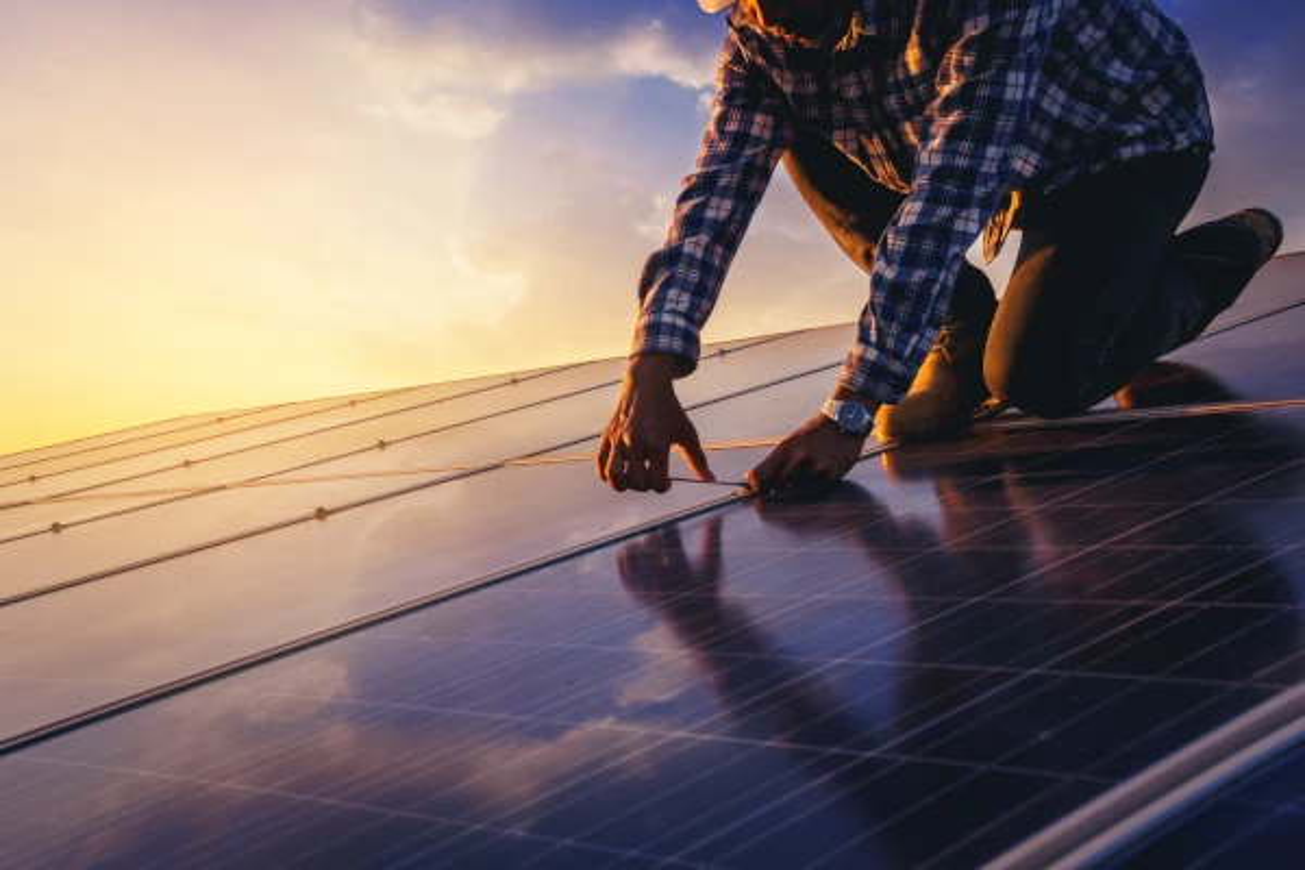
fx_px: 1631
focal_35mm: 45
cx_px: 652
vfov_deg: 29.9
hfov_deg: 43.6
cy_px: 435
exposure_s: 1/500
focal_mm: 30
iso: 200
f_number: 7.1
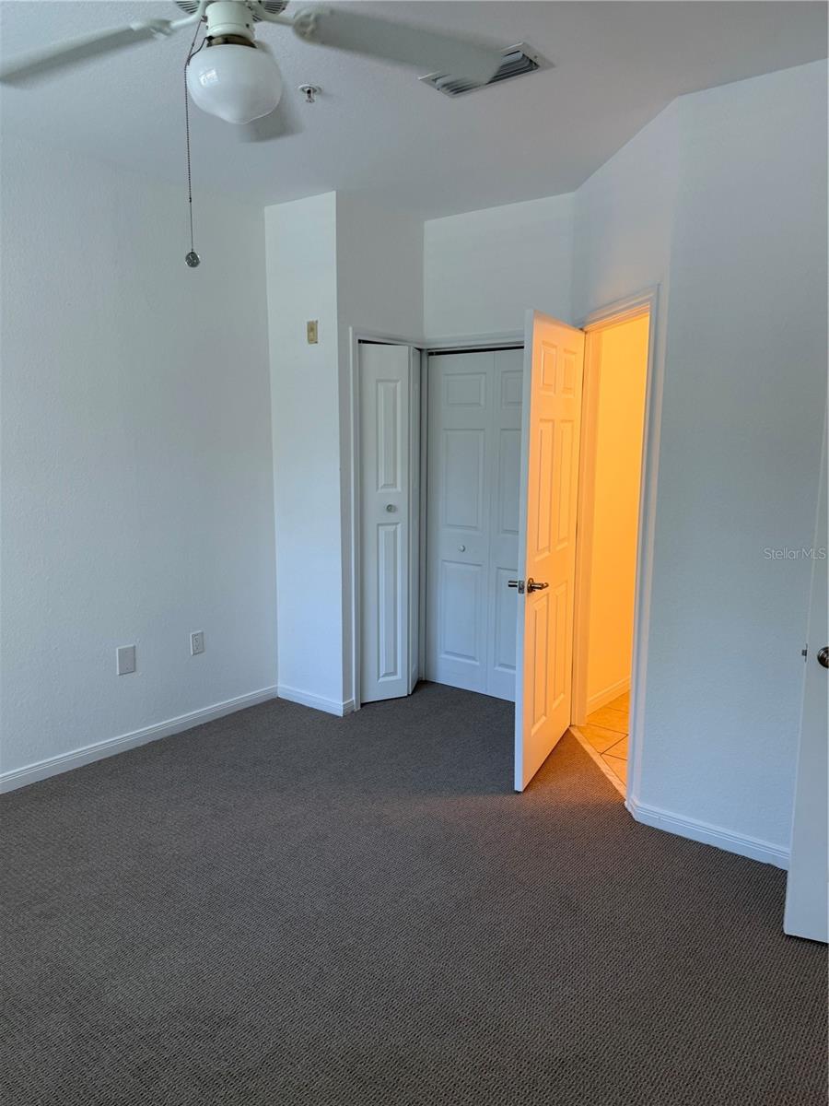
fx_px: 766
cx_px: 414
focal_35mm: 24
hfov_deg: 56.8
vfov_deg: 71.6
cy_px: 553
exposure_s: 1/60
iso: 125
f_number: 1.78
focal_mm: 6.76
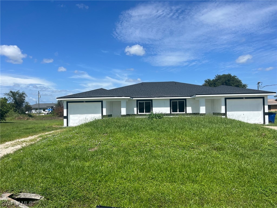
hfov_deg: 67.3
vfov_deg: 53.1
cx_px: 138
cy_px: 104
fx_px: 208
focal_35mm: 26
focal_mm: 5.7
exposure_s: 1/5882
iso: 50
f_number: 1.5
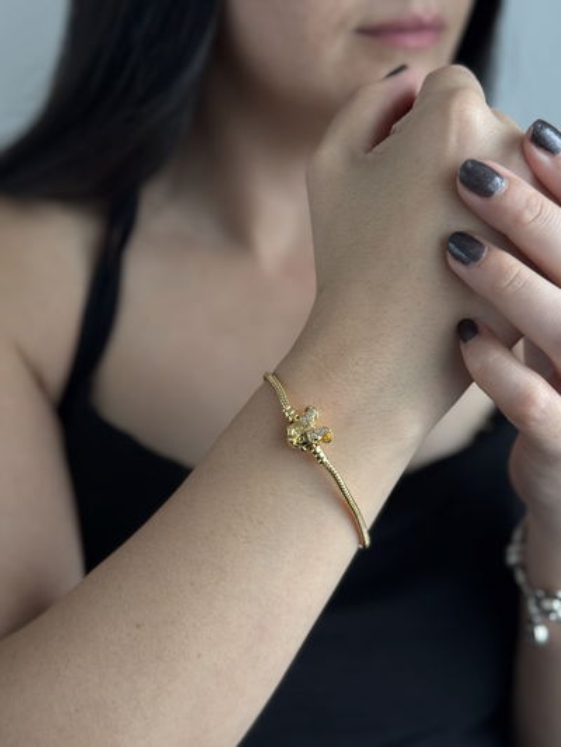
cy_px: 374
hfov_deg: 30.3
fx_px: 1037
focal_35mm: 48
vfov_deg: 39.6
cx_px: 280
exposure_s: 1/368
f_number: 1.78
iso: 64
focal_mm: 6.76
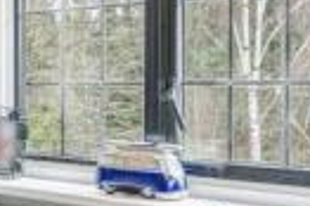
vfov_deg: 17.0
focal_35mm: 80
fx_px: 688
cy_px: 110
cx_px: -56
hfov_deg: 23.4
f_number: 5.6
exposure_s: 1/15
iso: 400
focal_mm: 16
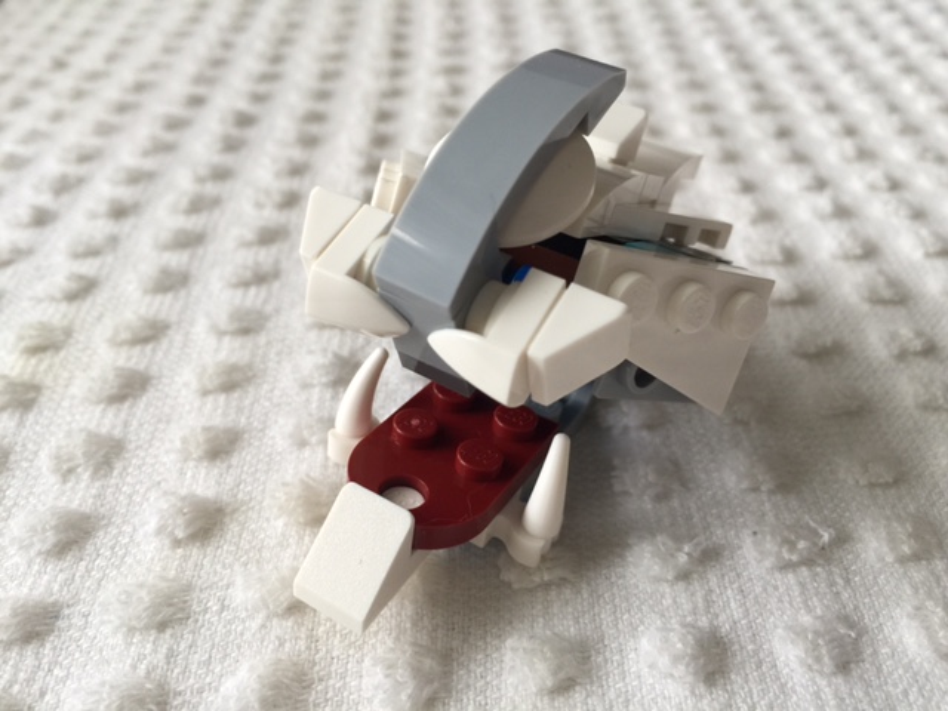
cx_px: 474
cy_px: 356
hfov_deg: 61.7
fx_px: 794
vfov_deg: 48.2
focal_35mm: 29
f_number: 2.2
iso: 32
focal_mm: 4.15
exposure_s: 1/30
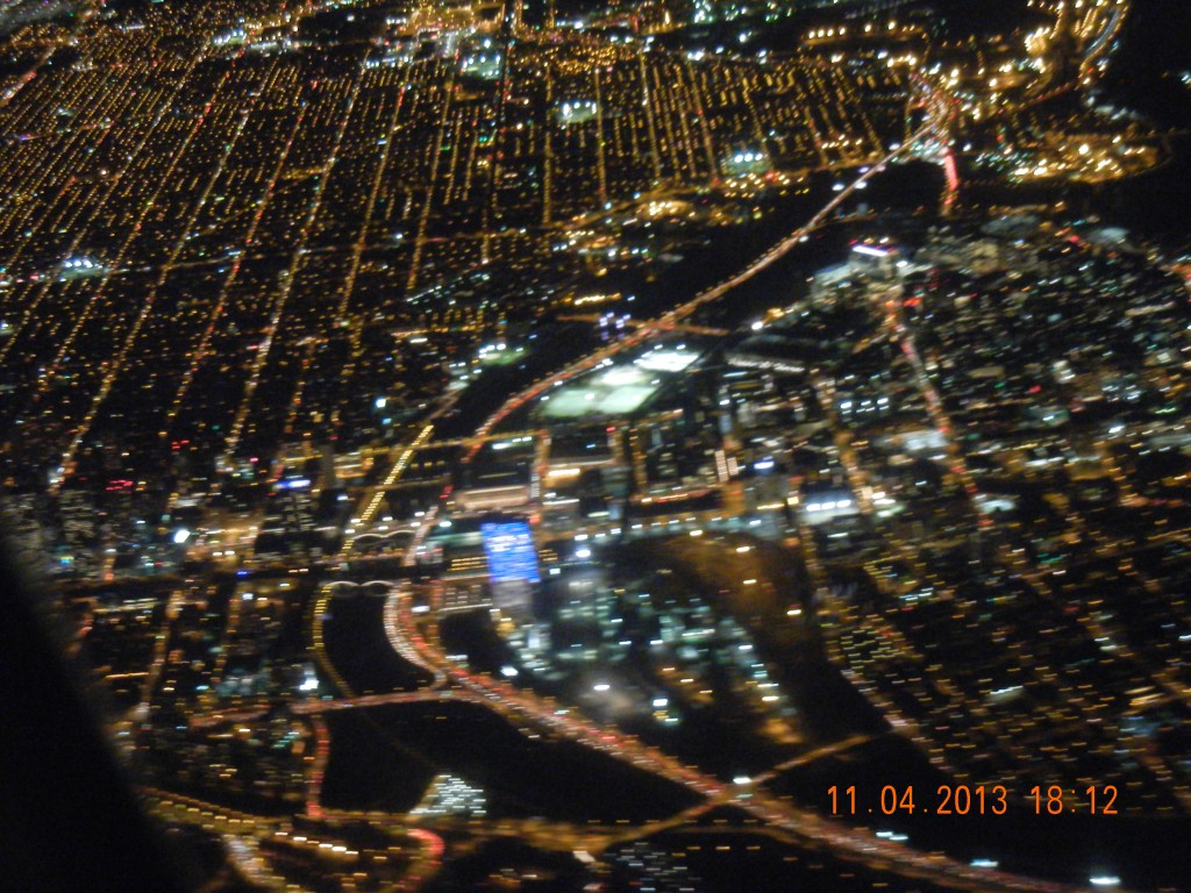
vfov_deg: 21.6
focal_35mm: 68
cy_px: 446
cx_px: 596
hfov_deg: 28.6
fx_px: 2340
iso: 400
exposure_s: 1/6
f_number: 4.1
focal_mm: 12.2
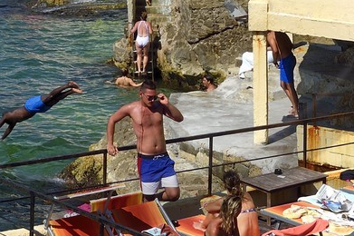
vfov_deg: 10.0
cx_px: 93
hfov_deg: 15.6
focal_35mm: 131
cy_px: -149
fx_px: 1287
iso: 200
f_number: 18
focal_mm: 32
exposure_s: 1/320
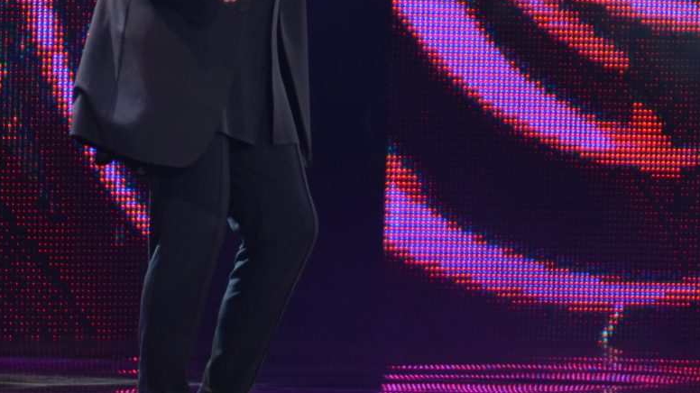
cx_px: 299
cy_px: 29
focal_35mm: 828
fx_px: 15364
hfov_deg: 2.6
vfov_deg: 1.5
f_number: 5.6
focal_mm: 200
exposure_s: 1/125
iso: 800
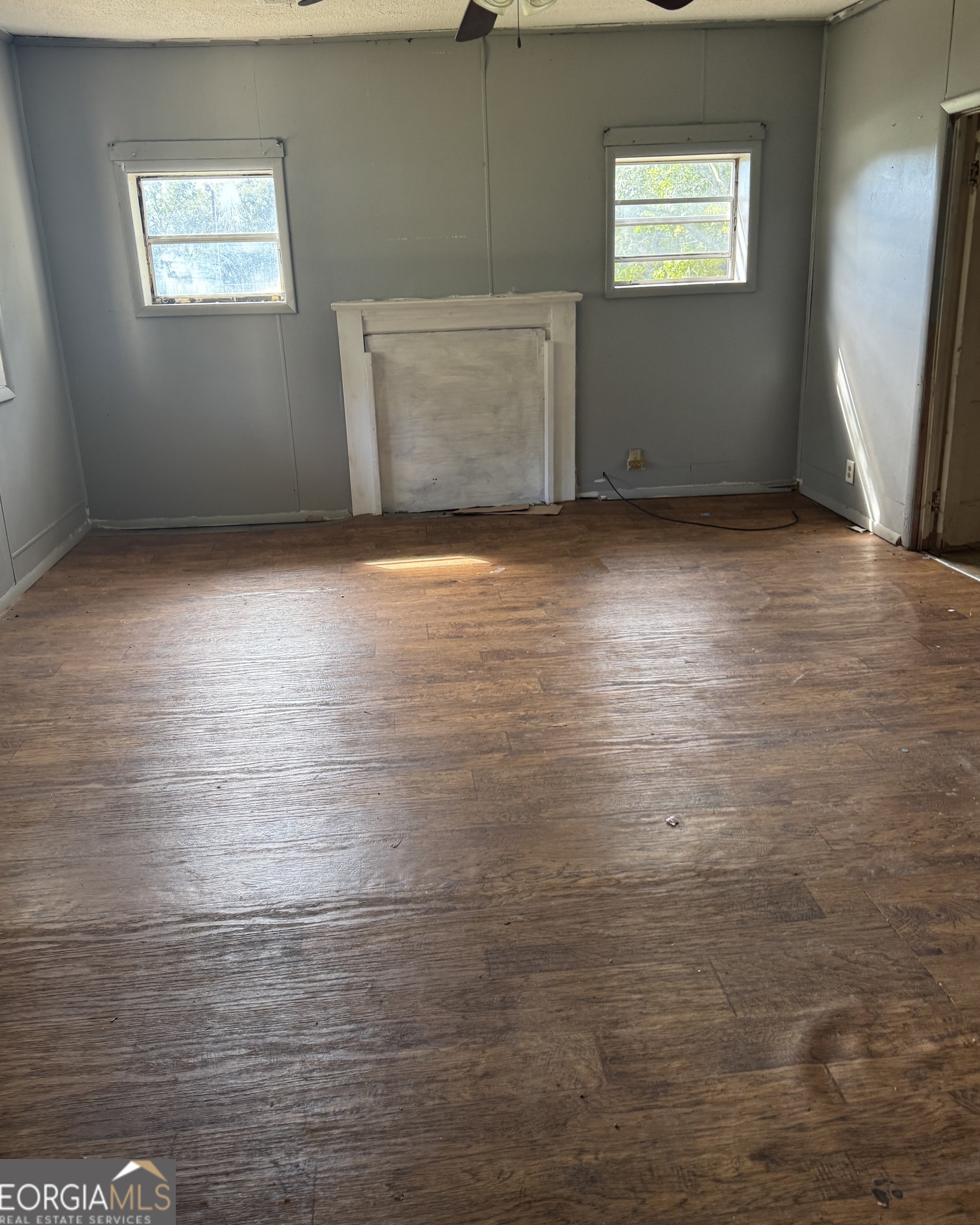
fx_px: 943
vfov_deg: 65.8
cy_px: 547
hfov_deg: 54.9
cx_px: 482
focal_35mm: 26
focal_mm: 6.76
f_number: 1.78
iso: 125
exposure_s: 1/121
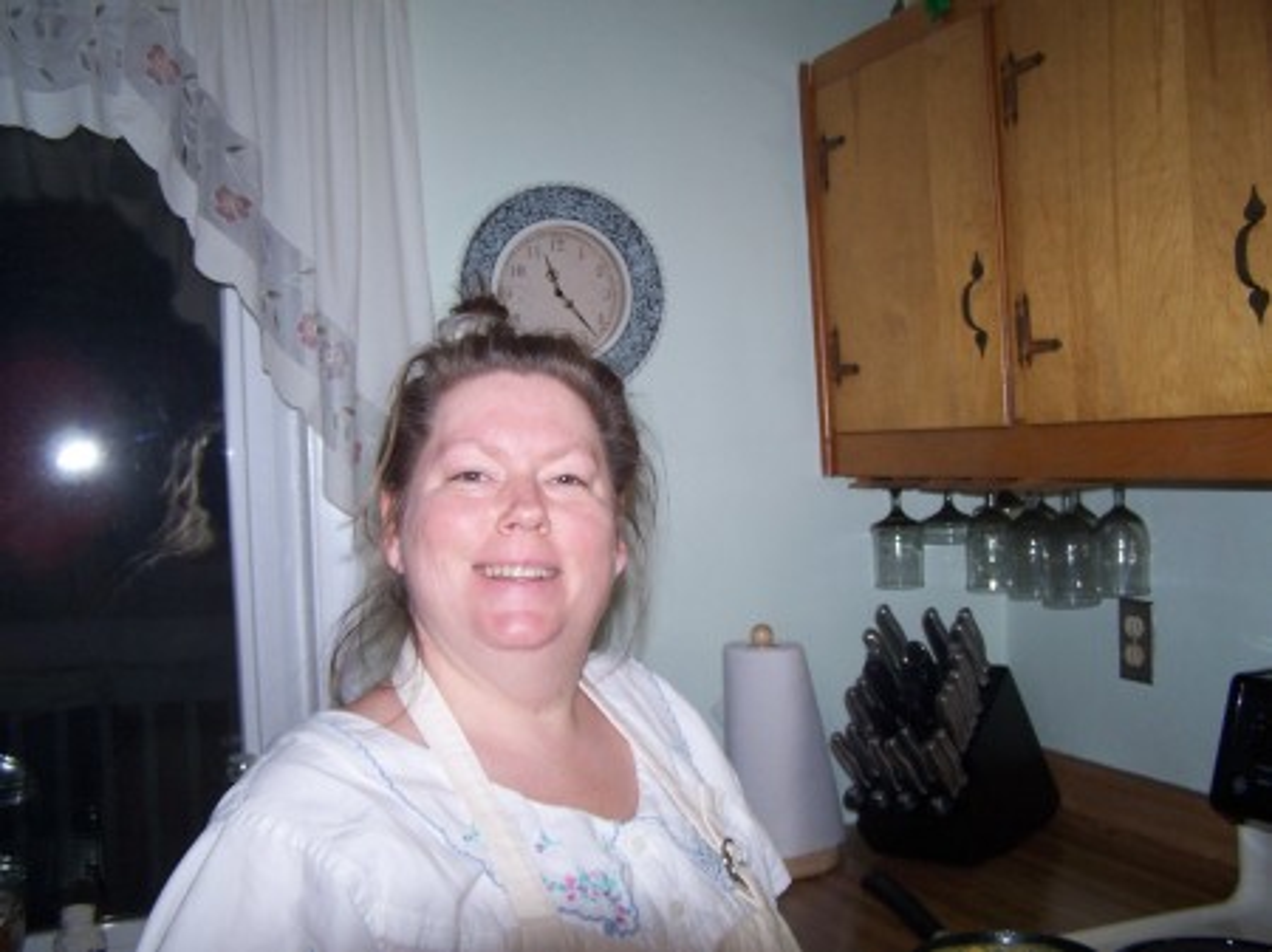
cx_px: 636
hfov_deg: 49.0
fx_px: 1396
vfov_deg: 37.7
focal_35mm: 38
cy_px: 476
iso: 80
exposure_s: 1/60
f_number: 2.8
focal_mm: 6.3
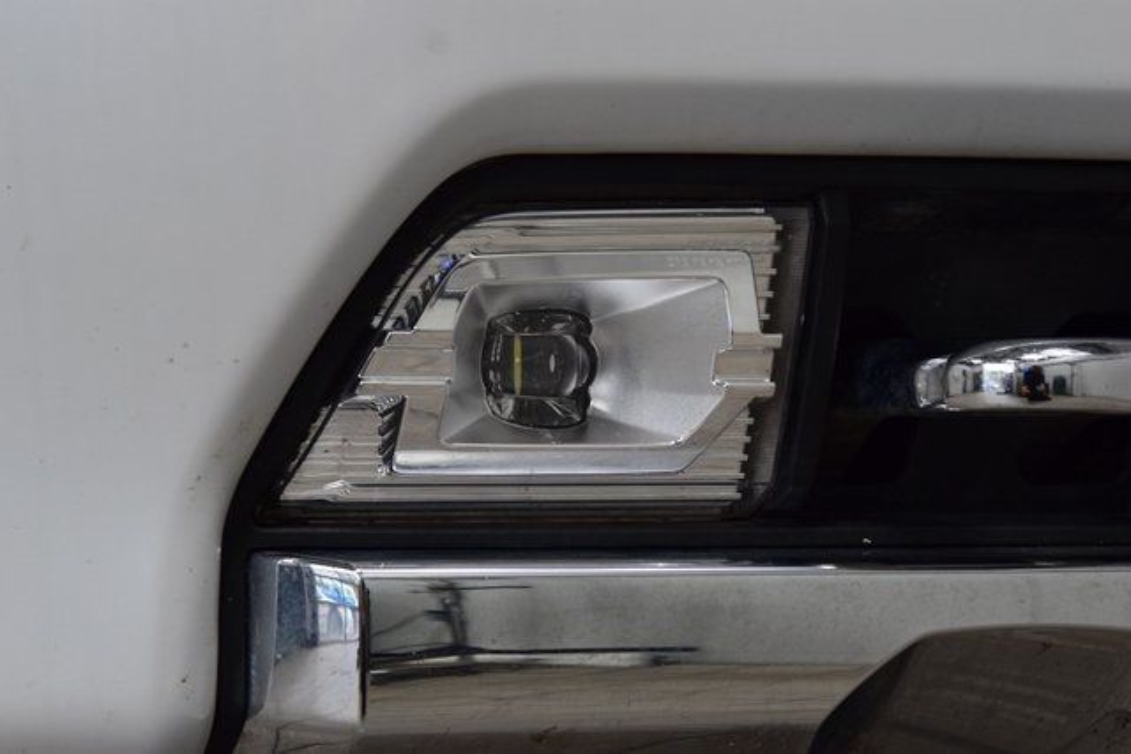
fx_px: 3299
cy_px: 377
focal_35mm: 105
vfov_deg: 13.0
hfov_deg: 19.5
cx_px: 566
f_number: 6.3
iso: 1600
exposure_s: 1/125
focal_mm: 70
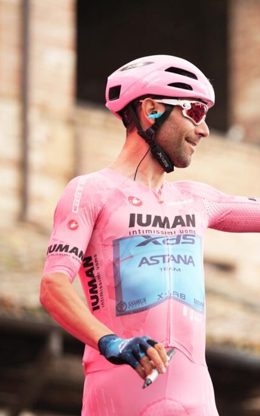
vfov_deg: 9.2
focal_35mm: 229
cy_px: 208
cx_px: 241
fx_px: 2598
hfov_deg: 5.7
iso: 1000
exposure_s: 1/2500
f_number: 2.8
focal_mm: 149
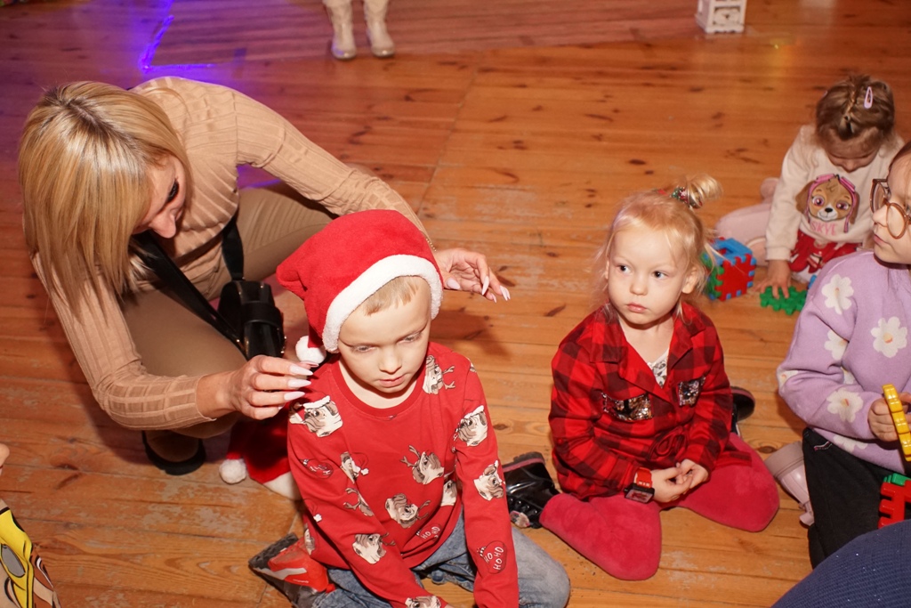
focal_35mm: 72
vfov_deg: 18.9
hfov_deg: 28.1
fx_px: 1822
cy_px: 304
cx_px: 456
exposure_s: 1/60
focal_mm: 48
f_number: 5
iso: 2000
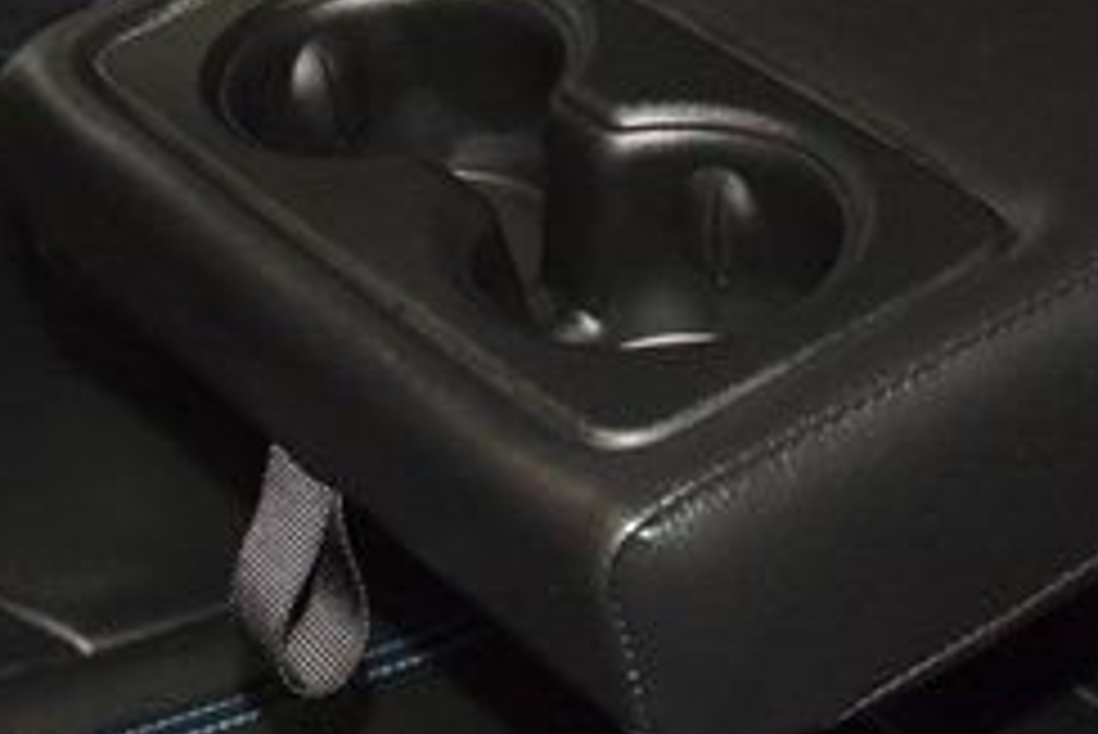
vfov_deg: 13.9
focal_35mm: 98
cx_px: 621
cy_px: 214
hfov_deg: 20.7
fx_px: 3000
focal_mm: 25
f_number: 3.8
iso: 3200
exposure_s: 1/60
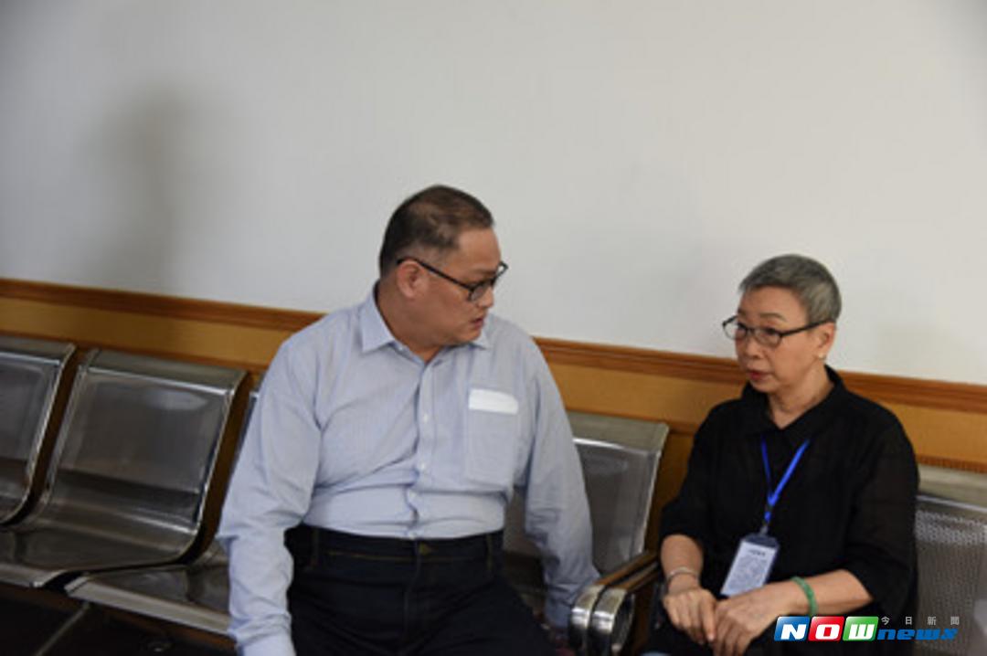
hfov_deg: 39.6
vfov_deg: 26.9
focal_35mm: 50
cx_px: 494
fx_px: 1370
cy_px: 328
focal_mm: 50
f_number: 4
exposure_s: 1/60
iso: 800
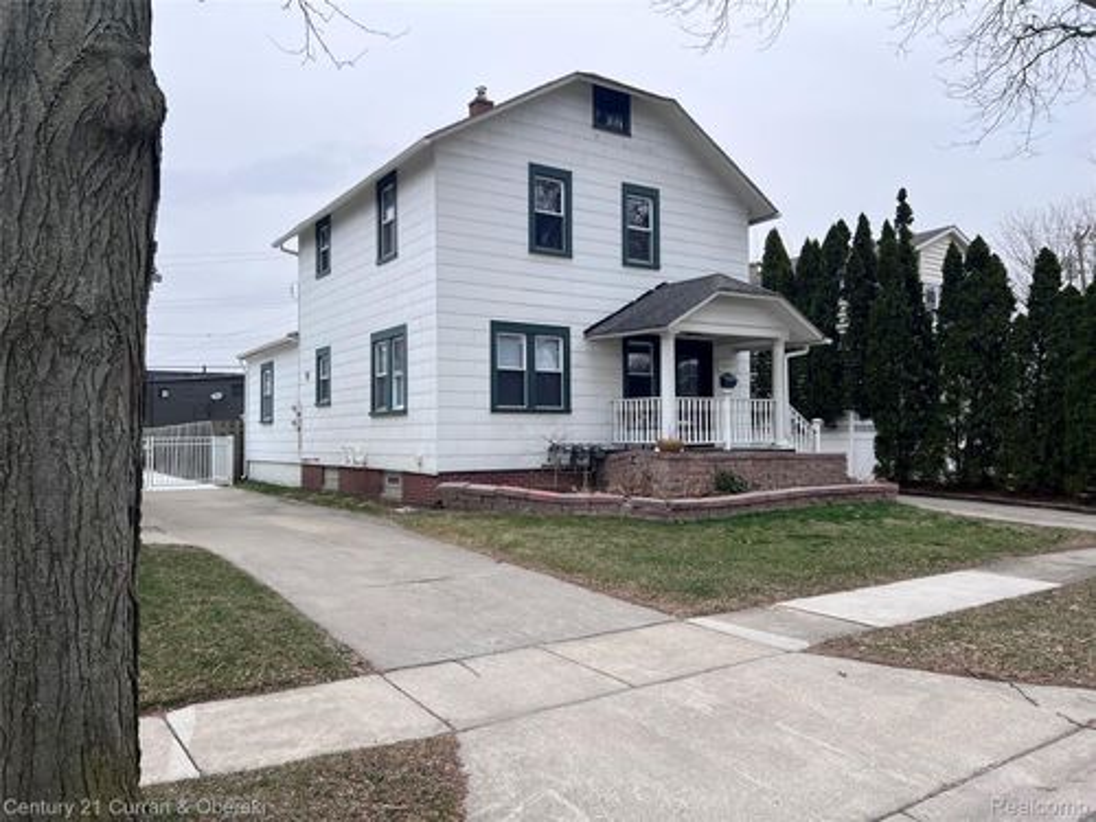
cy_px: 411
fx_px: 823
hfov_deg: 67.3
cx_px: 548
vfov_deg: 53.1
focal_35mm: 26
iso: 50
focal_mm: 5.7
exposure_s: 1/1147
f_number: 1.5
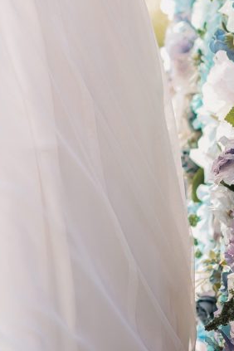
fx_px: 5021
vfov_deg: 4.0
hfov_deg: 2.7
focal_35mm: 515
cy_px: -46
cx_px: -127
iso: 100
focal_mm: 85
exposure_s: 1/640
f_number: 1.8
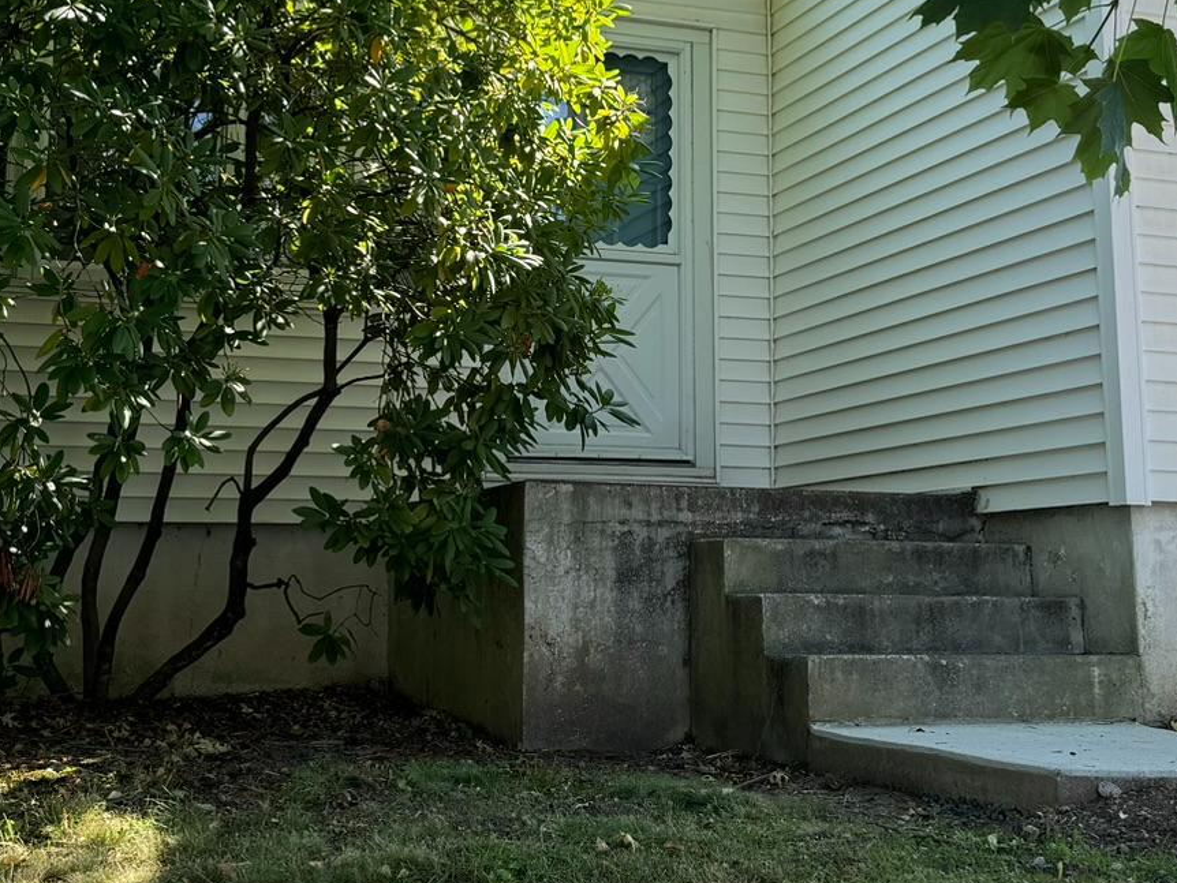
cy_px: 247
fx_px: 1939
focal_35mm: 57
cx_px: 629
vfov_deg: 25.4
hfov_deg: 33.8
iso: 80
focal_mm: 6.76
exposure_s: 1/678
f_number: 1.78
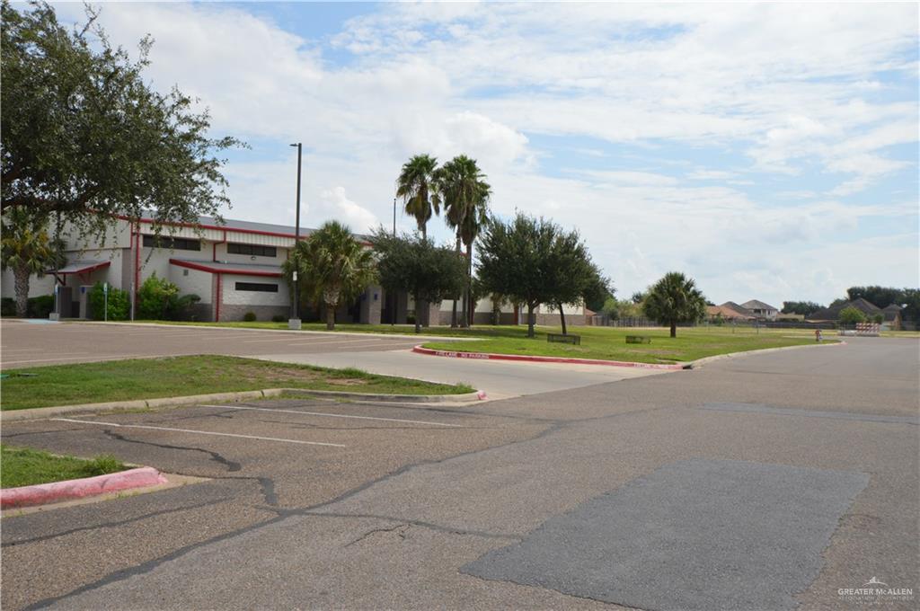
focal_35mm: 36
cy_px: 306
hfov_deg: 53.2
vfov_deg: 36.8
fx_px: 919
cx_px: 460
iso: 100
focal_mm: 24
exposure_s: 1/200
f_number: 10
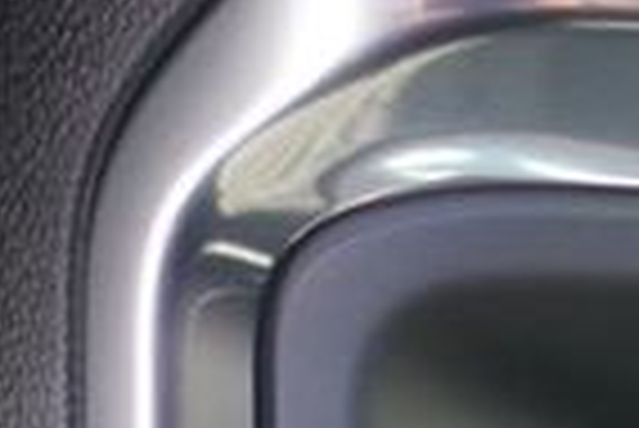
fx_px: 4044
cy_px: 743
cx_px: 1796
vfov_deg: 5.9
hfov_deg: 8.0
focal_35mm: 228
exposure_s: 1/60
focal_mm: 21
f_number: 4
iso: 800
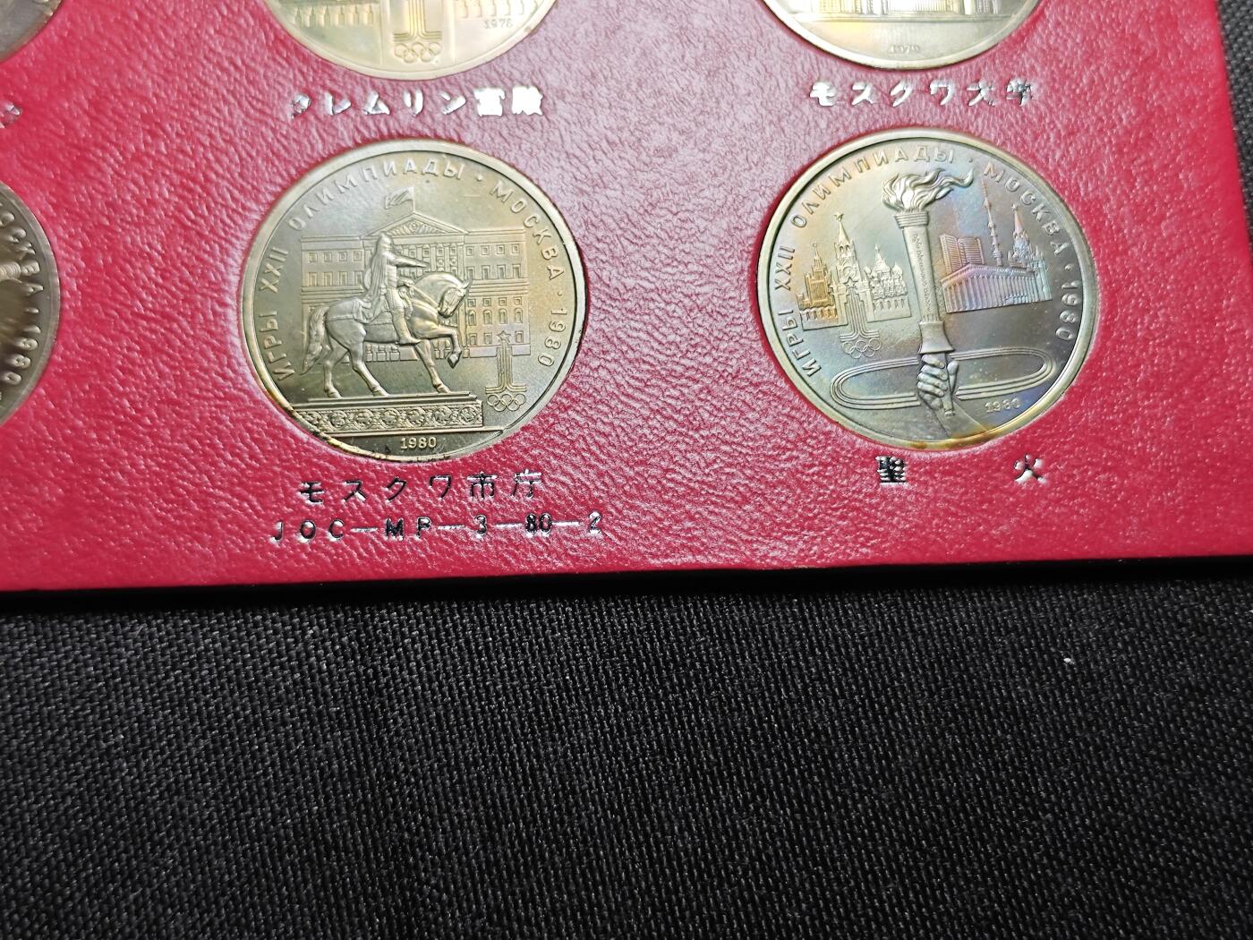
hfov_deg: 38.9
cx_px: 626
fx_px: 1774
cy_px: 470
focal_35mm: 49
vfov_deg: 29.7
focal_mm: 5.84
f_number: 1.6
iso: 80
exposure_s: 1/88.7
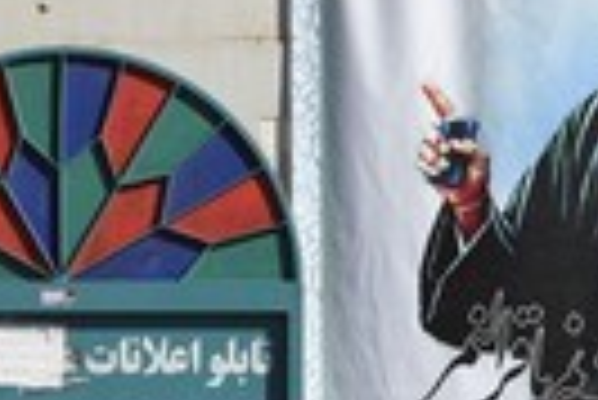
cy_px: 279
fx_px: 2943
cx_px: 531
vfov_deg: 7.8
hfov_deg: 11.5
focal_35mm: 177
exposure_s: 1/250
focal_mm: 56
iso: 200
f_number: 13
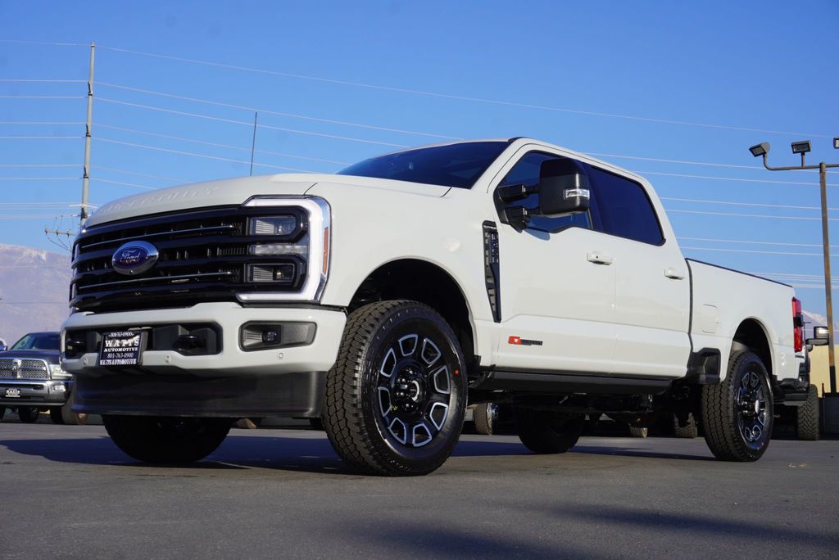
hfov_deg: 43.6
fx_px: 1049
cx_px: 420
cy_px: 280
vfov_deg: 29.9
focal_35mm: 45
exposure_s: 1/125
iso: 100
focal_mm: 30
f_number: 11
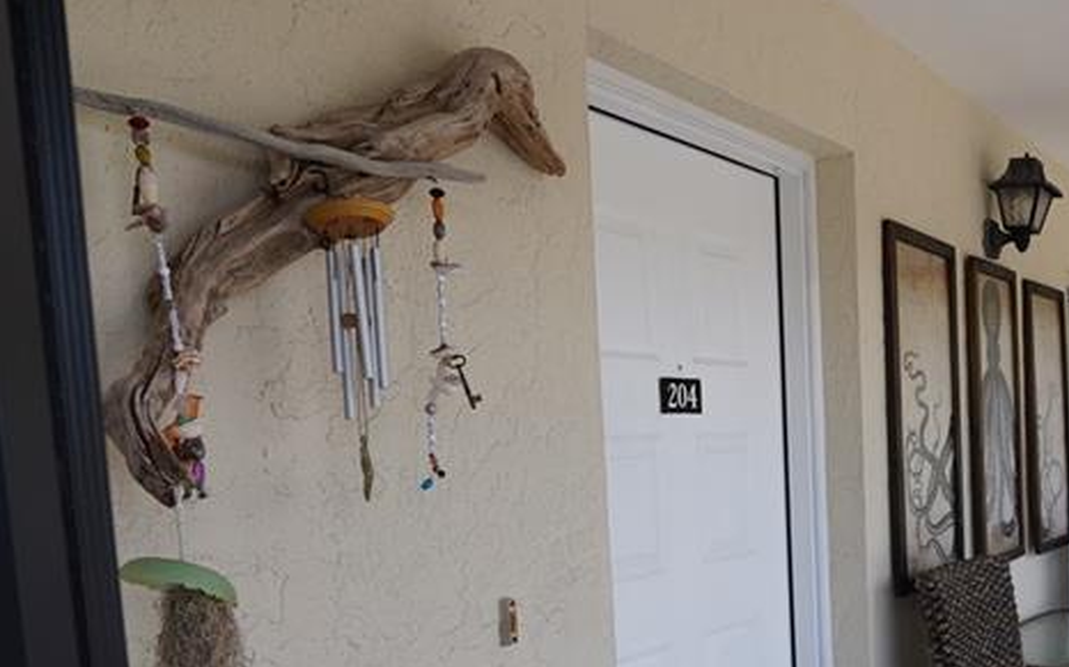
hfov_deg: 46.8
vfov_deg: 32.2
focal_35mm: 38
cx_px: 950
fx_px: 1107
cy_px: 573
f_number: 4
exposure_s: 1/160
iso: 100
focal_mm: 17
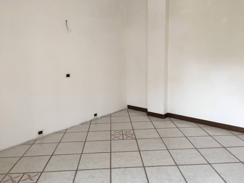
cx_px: 122
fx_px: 204
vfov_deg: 48.2
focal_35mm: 29
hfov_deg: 61.7
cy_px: 92
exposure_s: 1/33
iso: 64
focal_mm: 4.15
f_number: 2.2
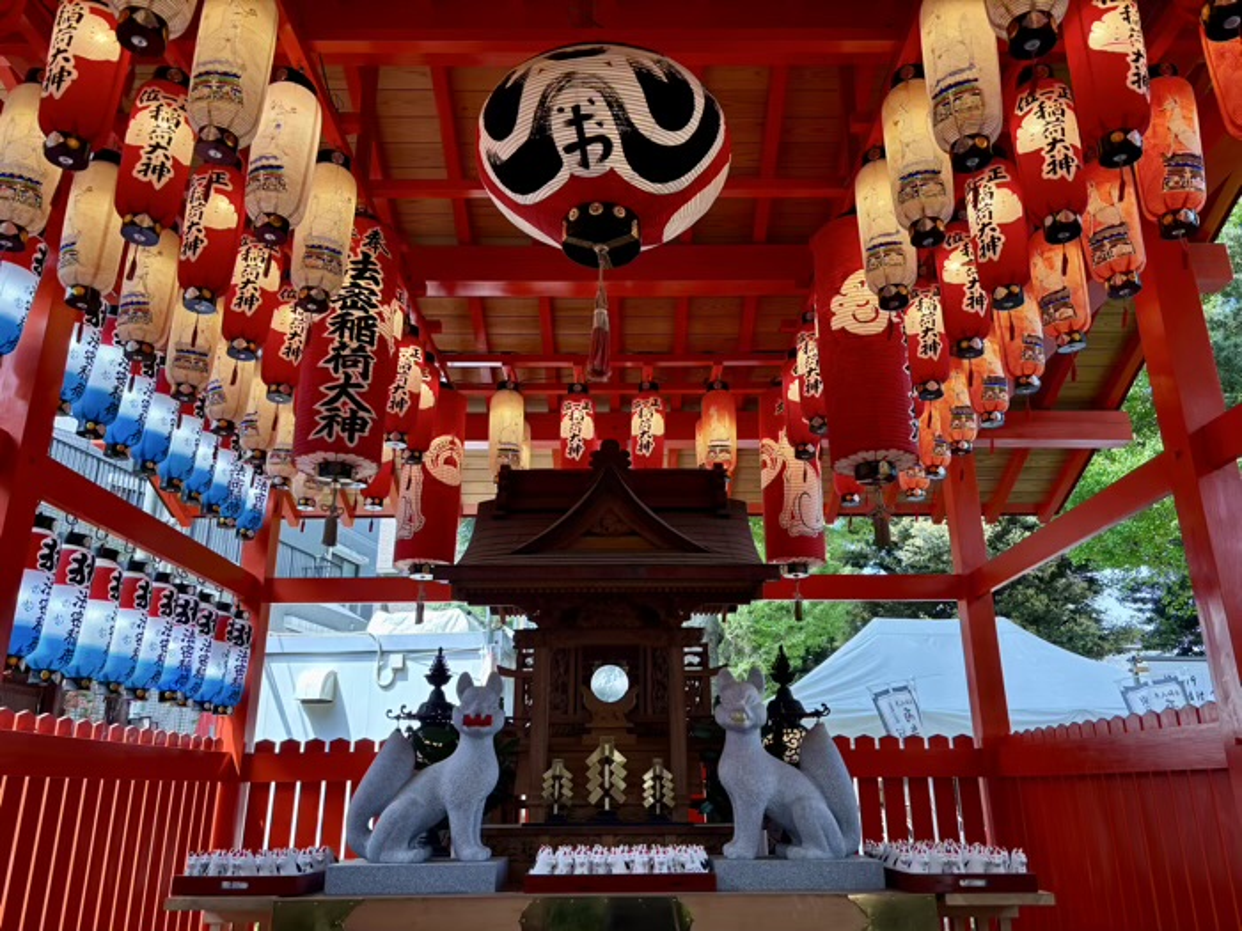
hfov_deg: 67.3
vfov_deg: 53.1
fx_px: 933
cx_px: 621
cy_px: 466
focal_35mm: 26
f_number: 1.6
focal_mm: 5.96
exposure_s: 1/255
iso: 40
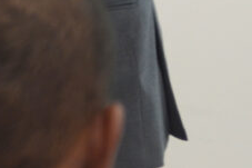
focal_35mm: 473
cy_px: -206
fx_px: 3308
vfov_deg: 2.9
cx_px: -299
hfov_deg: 4.3
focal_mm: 70
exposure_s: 1/80
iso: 640
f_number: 4
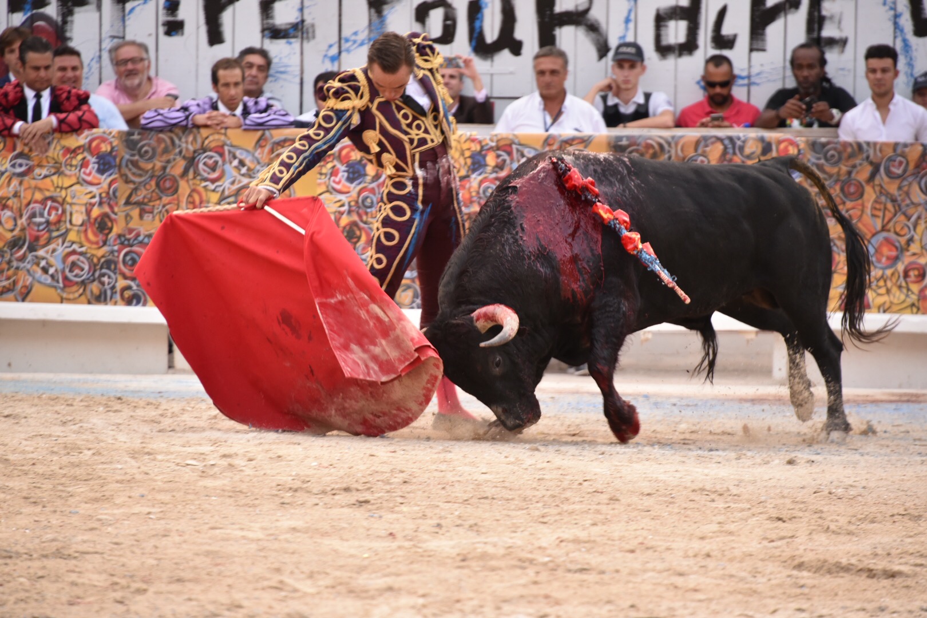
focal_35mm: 250
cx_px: 464
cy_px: 309
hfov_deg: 8.2
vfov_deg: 5.5
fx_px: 6437
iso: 1250
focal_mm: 250
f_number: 5.6
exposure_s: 1/320
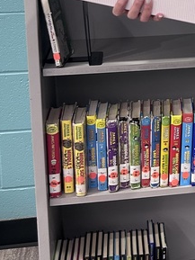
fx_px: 691
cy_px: -22
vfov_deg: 20.4
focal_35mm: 92
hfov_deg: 15.0
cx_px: 281
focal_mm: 5.7
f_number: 1.5
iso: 100
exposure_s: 1/60
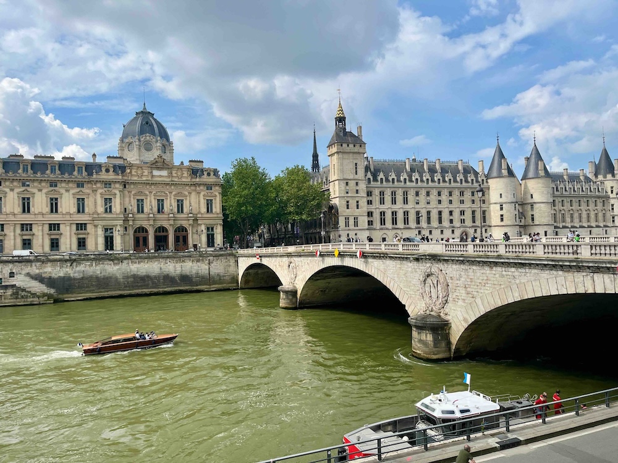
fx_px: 464
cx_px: 309
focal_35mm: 26
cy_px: 232
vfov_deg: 53.1
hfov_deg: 67.3
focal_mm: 5.1
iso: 50
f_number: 1.6
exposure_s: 1/3413
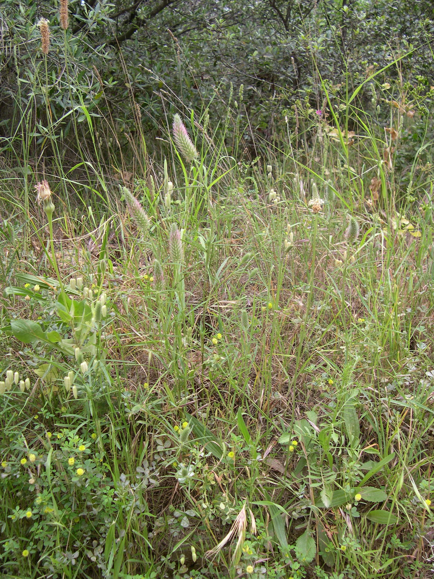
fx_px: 635
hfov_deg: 37.7
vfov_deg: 49.0
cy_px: 290
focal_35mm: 38
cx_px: 217
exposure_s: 1/102
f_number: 2.8
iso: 100
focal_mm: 8
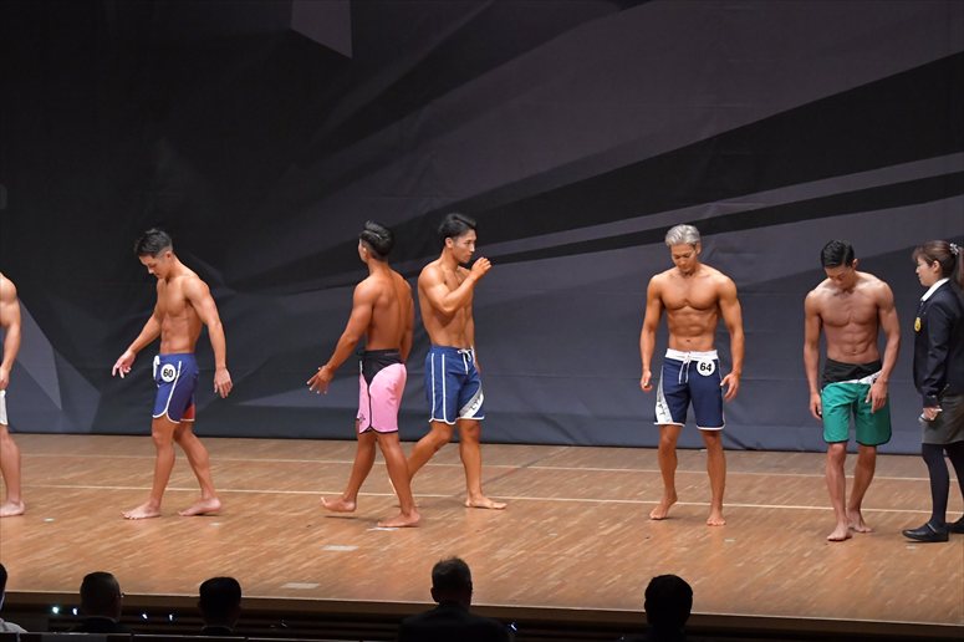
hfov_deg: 13.7
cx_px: 482
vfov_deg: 9.1
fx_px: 4015
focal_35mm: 150
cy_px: 321
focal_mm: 100
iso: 6400
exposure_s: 1/400
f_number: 5.6
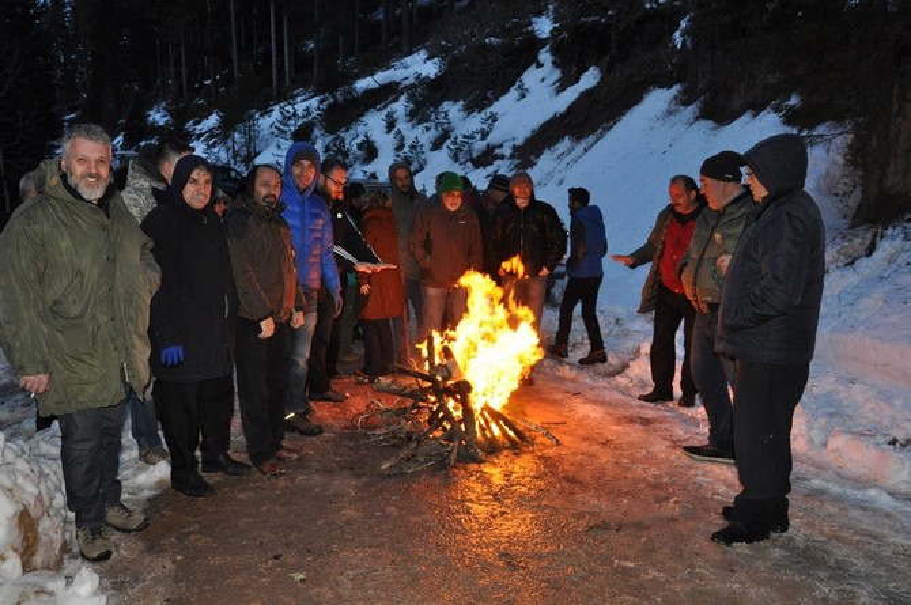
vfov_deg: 41.6
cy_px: 302
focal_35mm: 32
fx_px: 796
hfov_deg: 59.6
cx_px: 456
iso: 800
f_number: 3.8
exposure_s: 1/60
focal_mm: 21
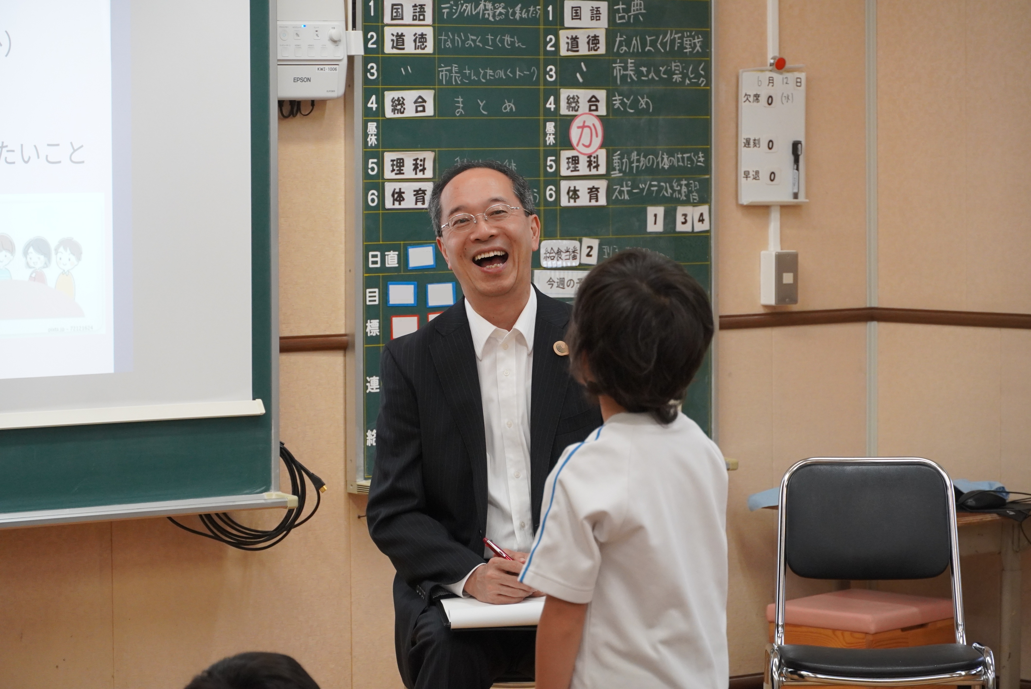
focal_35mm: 132
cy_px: 344
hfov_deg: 15.5
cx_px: 516
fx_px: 3782
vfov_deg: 10.4
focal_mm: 88
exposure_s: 1/160
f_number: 5.6
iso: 2000
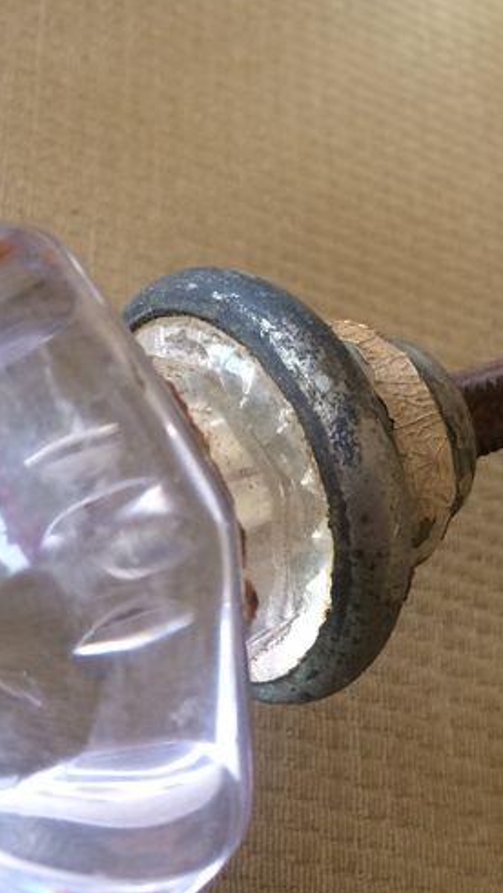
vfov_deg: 34.9
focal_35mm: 60
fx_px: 1421
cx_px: 406
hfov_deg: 19.8
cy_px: 453
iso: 64
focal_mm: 4.12
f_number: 2.2
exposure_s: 1/30
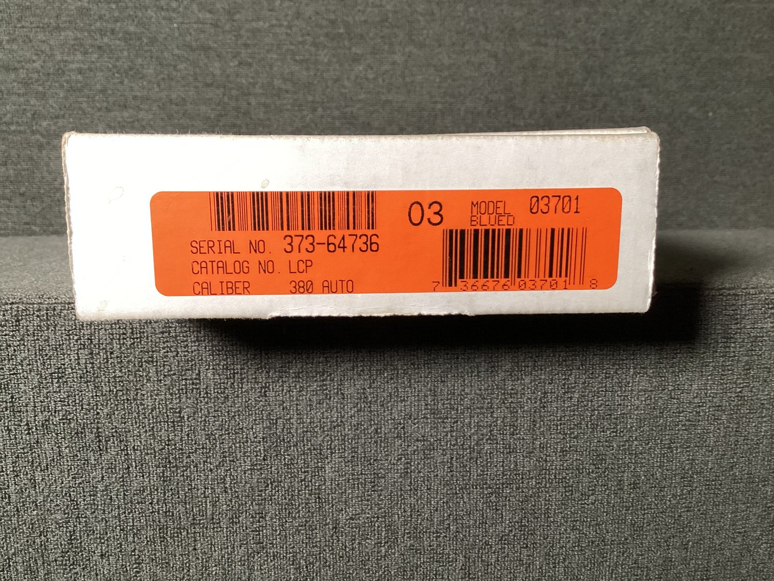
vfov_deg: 45.4
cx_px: 387
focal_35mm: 31
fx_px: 693
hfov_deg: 58.3
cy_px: 290
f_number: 2.4
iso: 125
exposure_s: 1/60
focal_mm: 3.3
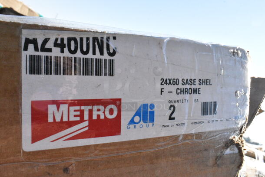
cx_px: 132
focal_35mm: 30
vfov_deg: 43.7
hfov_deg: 61.9
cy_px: 88
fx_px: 221
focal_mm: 20
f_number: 18
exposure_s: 1/1250
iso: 6400
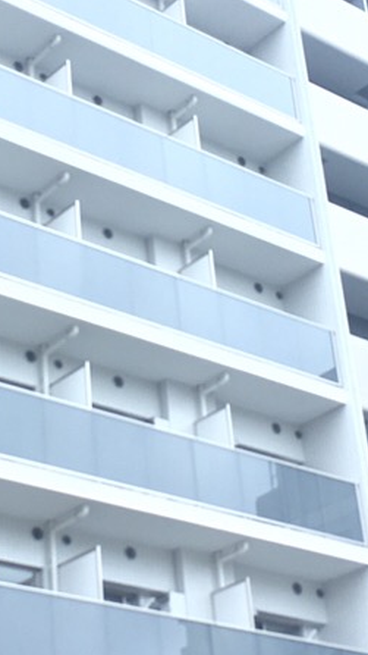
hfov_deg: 14.2
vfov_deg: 24.9
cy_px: 247
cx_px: 82
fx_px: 1474
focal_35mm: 85
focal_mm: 4.15
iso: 25
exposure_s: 1/327
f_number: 2.2
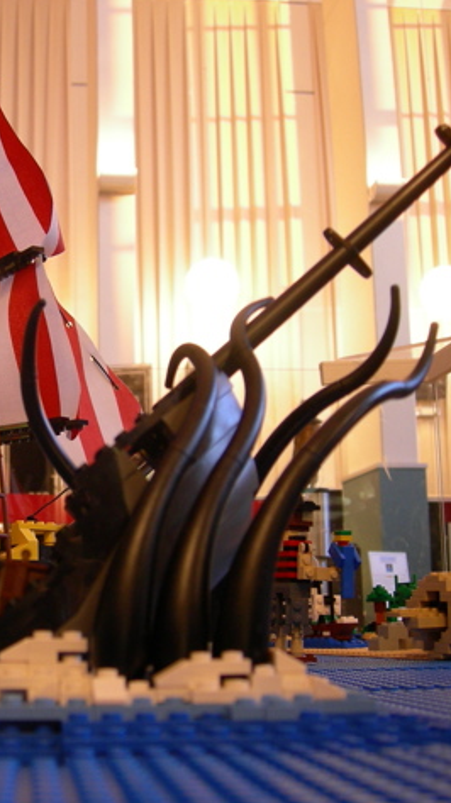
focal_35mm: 53
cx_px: 20
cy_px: 400
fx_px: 1129
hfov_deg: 21.9
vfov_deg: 39.2
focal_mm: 7.5
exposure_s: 1/3.9
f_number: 2.7
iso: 141
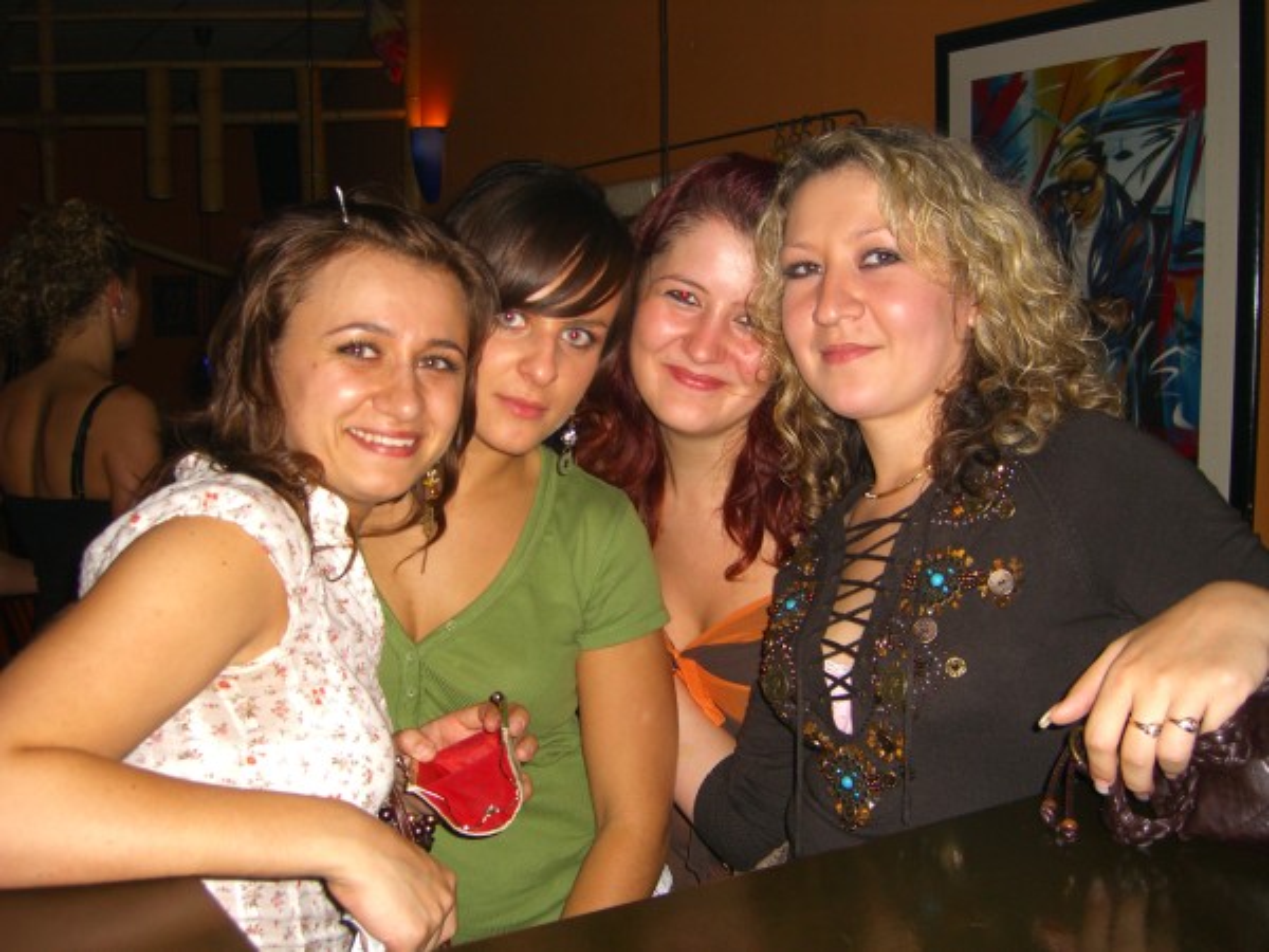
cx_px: 634
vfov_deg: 37.7
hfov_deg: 49.0
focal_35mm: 38
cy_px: 476
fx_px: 1393
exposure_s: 1/60
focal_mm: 7.9
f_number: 2.8
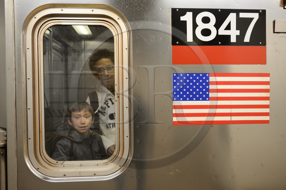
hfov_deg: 58.7
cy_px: 95
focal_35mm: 32
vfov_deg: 41.1
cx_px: 143
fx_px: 254
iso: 400
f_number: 2.8
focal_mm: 32
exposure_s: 1/80
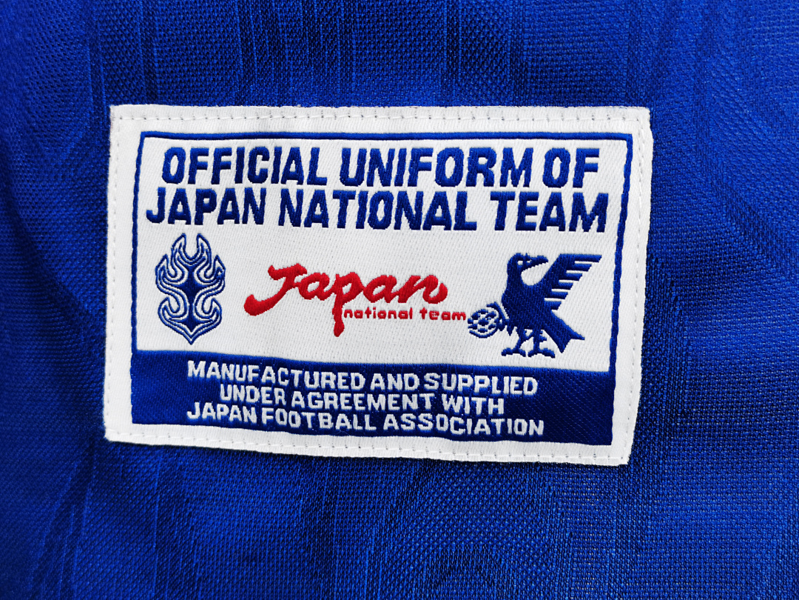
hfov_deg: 36.8
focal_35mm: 52
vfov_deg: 28.0
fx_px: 1200
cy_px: 300
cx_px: 400
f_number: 1.8
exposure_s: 1/50
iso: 100
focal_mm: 5.58
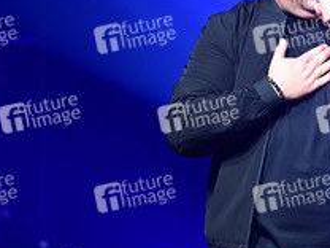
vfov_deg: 3.8
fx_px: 3775
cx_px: 315
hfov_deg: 5.0
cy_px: 75
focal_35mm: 396
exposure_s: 1/320
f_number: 4
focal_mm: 190
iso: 3200
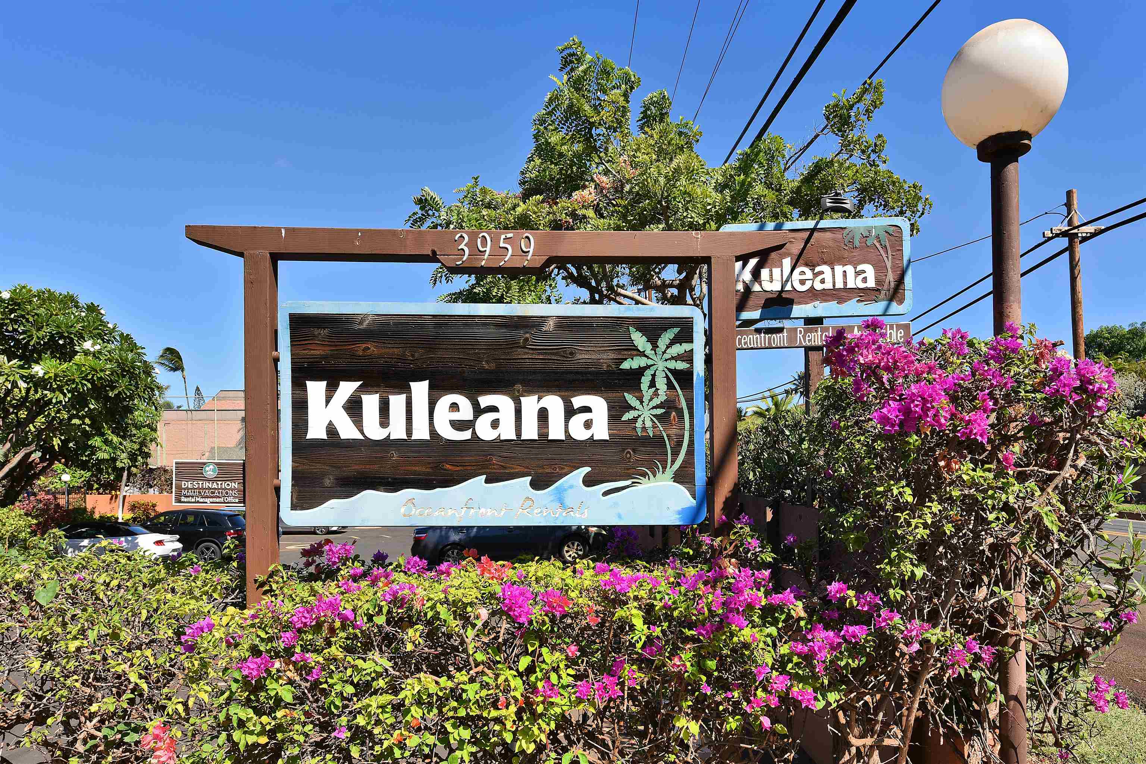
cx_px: 573
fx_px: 669
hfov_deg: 81.2
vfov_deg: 59.5
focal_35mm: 21
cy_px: 382
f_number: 9
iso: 100
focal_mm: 21
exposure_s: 1/200
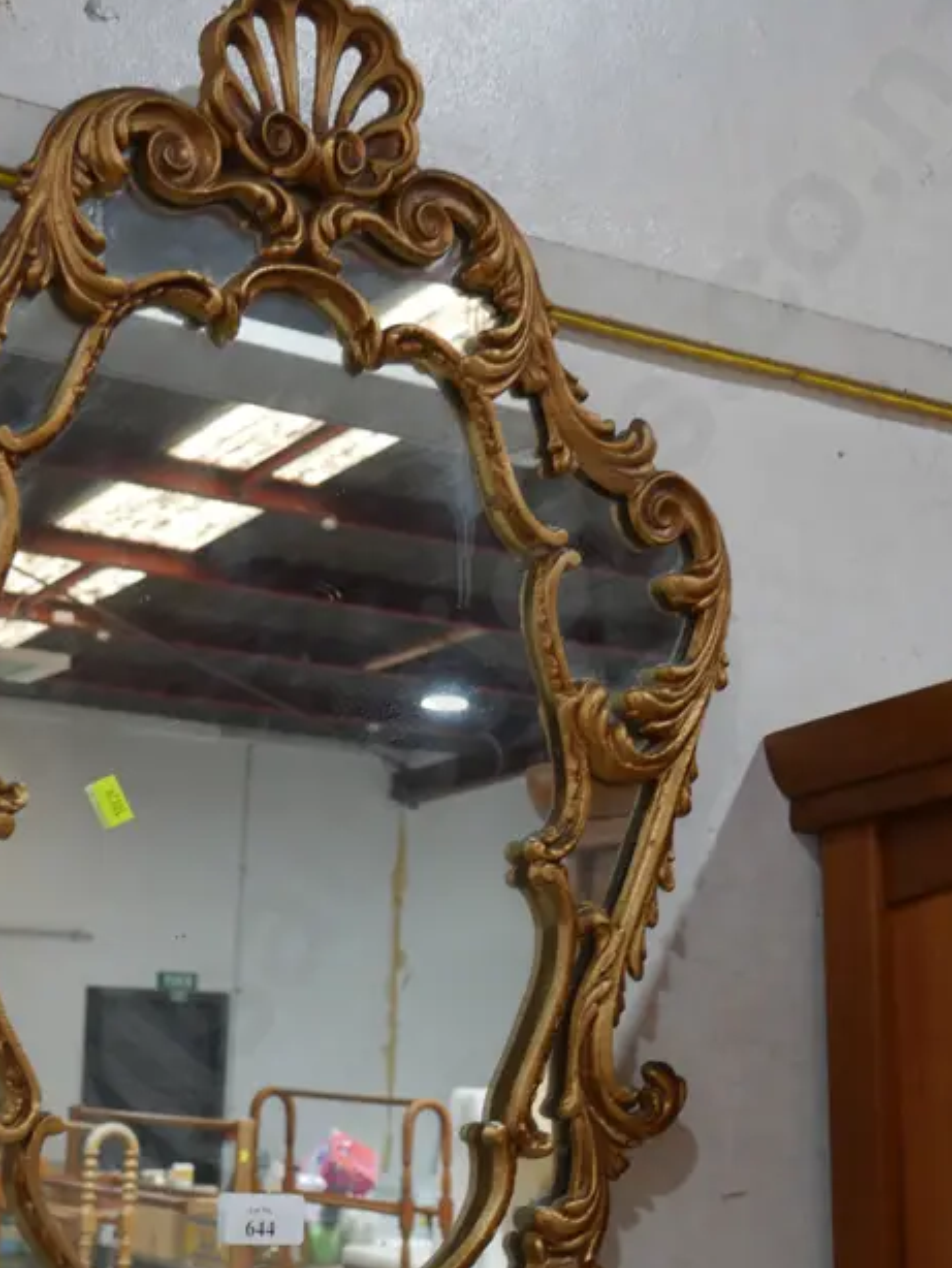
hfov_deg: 24.4
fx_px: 2199
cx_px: 354
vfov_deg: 31.9
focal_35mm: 60
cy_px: 834
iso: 400
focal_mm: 18
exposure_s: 1/60
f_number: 4
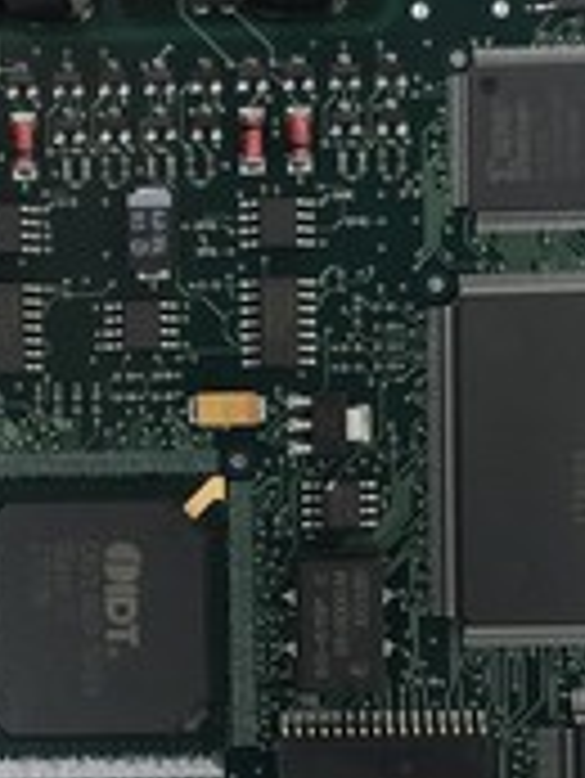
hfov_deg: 18.2
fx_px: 1823
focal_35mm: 81
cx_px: 169
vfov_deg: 24.0
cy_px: 535
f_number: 1.8
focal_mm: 3.99
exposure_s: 1/50
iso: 25
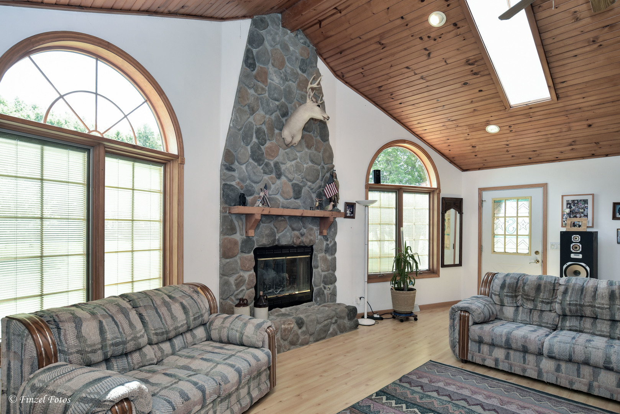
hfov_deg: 84.0
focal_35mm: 20
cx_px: 310
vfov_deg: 62.0
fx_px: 345
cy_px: 207
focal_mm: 20
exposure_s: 1/60
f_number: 8
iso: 400
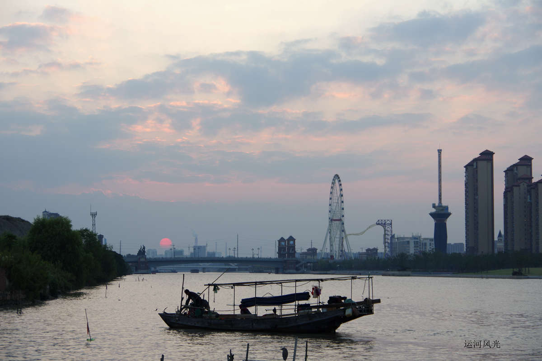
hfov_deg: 25.7
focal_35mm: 79
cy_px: 180
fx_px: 1188
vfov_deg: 17.2
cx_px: 271
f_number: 4.5
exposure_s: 1/100
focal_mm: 53
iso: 125
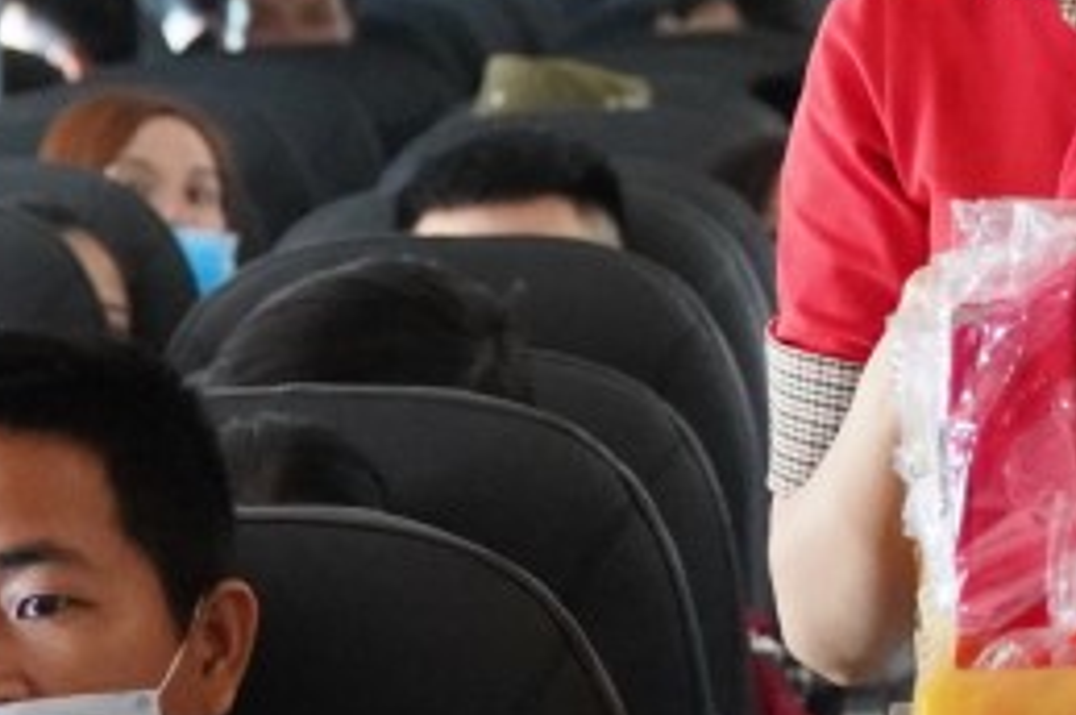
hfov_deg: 8.1
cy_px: -279
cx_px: 1209
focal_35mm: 254
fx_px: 7582
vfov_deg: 5.4
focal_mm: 49
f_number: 4
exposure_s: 1/125
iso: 6400
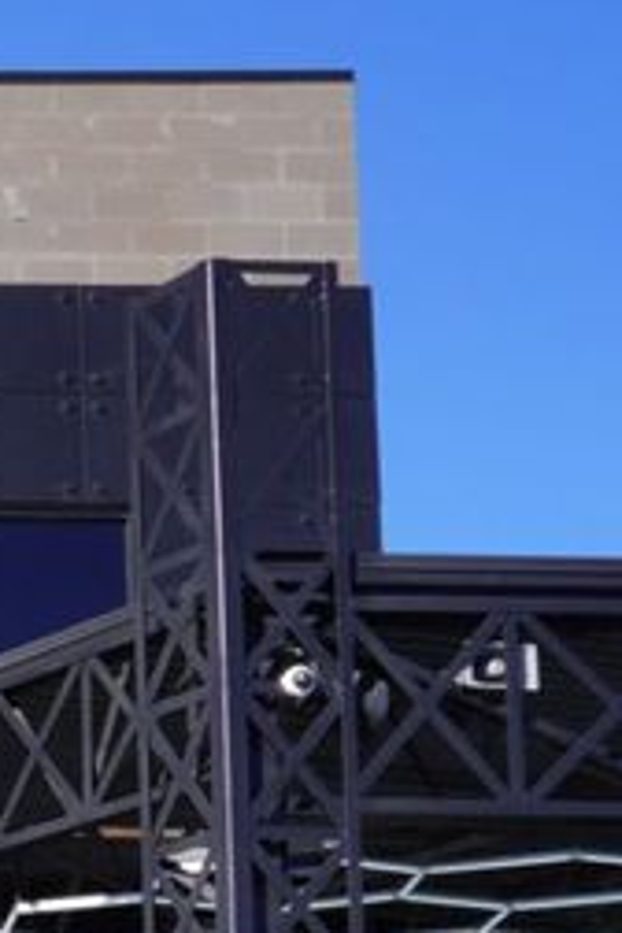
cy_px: 1074
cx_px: -1151
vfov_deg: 14.3
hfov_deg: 8.4
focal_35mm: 140
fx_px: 3629
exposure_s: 1/125
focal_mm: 23
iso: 100
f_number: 10
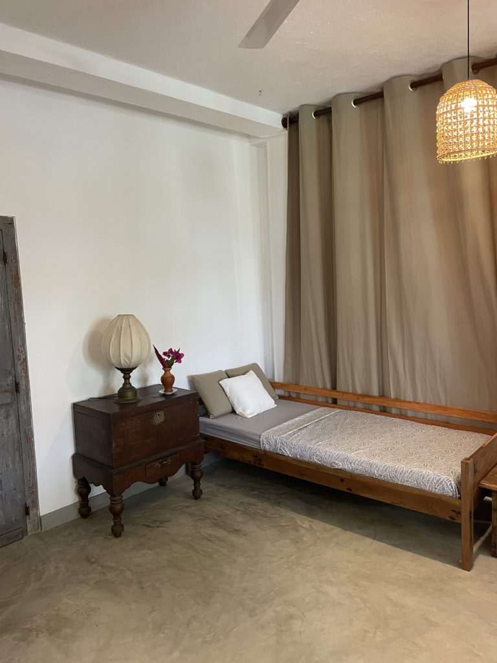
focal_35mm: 26
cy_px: 332
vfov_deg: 67.3
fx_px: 498
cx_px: 248
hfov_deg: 53.1
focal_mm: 4.2
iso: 160
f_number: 1.6
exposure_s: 1/50
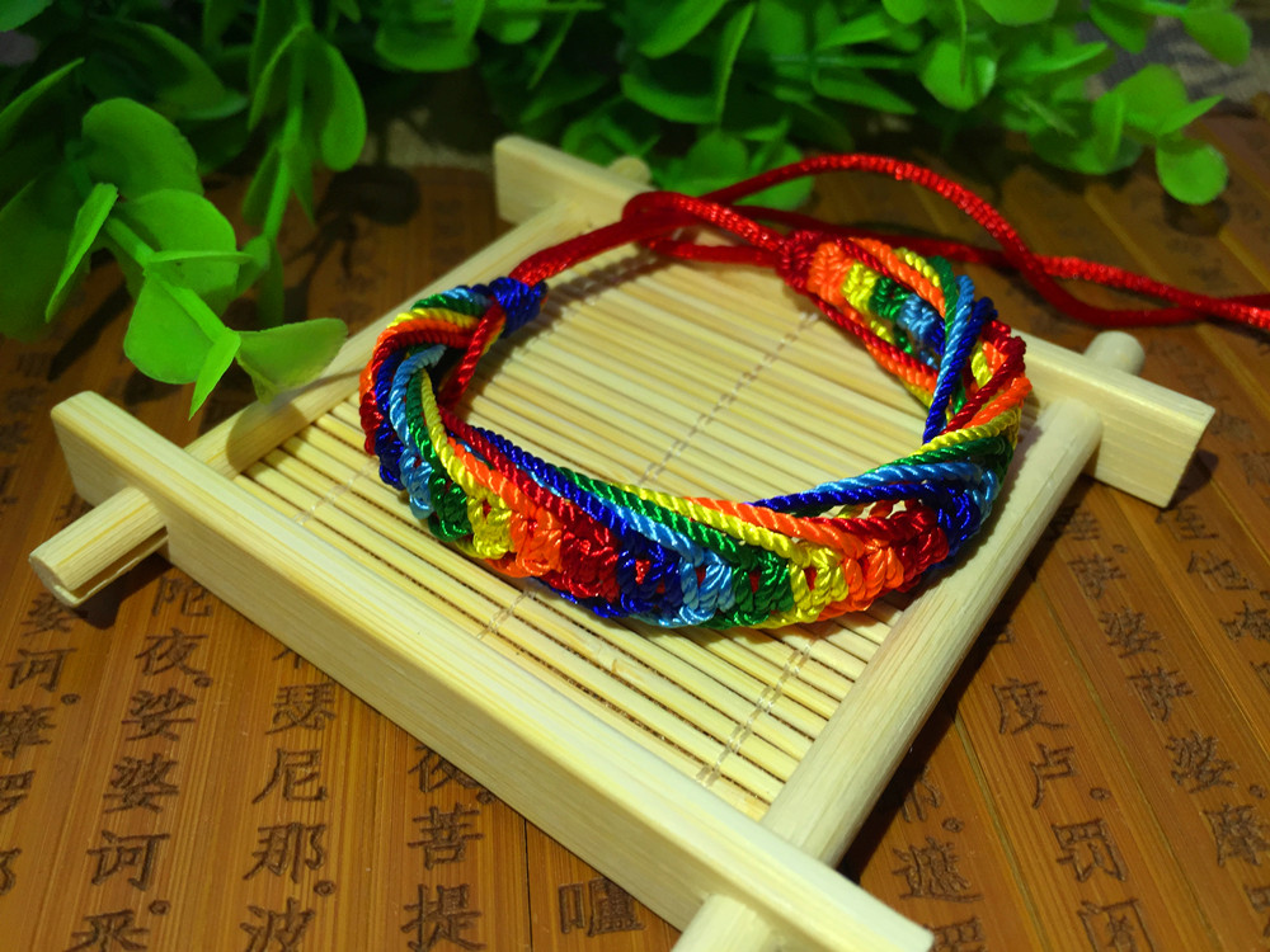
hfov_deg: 61.7
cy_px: 476
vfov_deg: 48.2
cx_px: 635
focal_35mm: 29
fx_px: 1064
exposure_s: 1/60
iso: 40
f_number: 2.2
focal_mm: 4.15
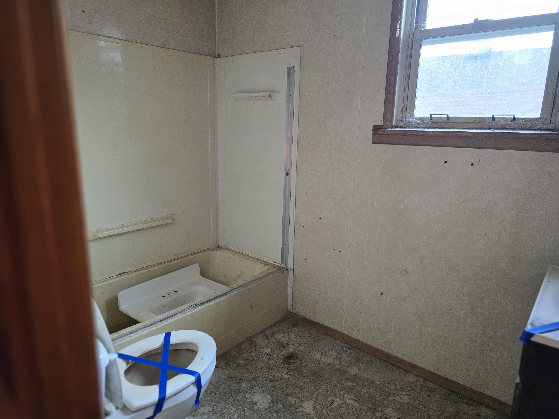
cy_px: 210
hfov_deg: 73.9
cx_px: 280
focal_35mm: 23
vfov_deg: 58.9
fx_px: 371
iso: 640
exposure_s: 1/120
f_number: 1.7
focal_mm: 6.3
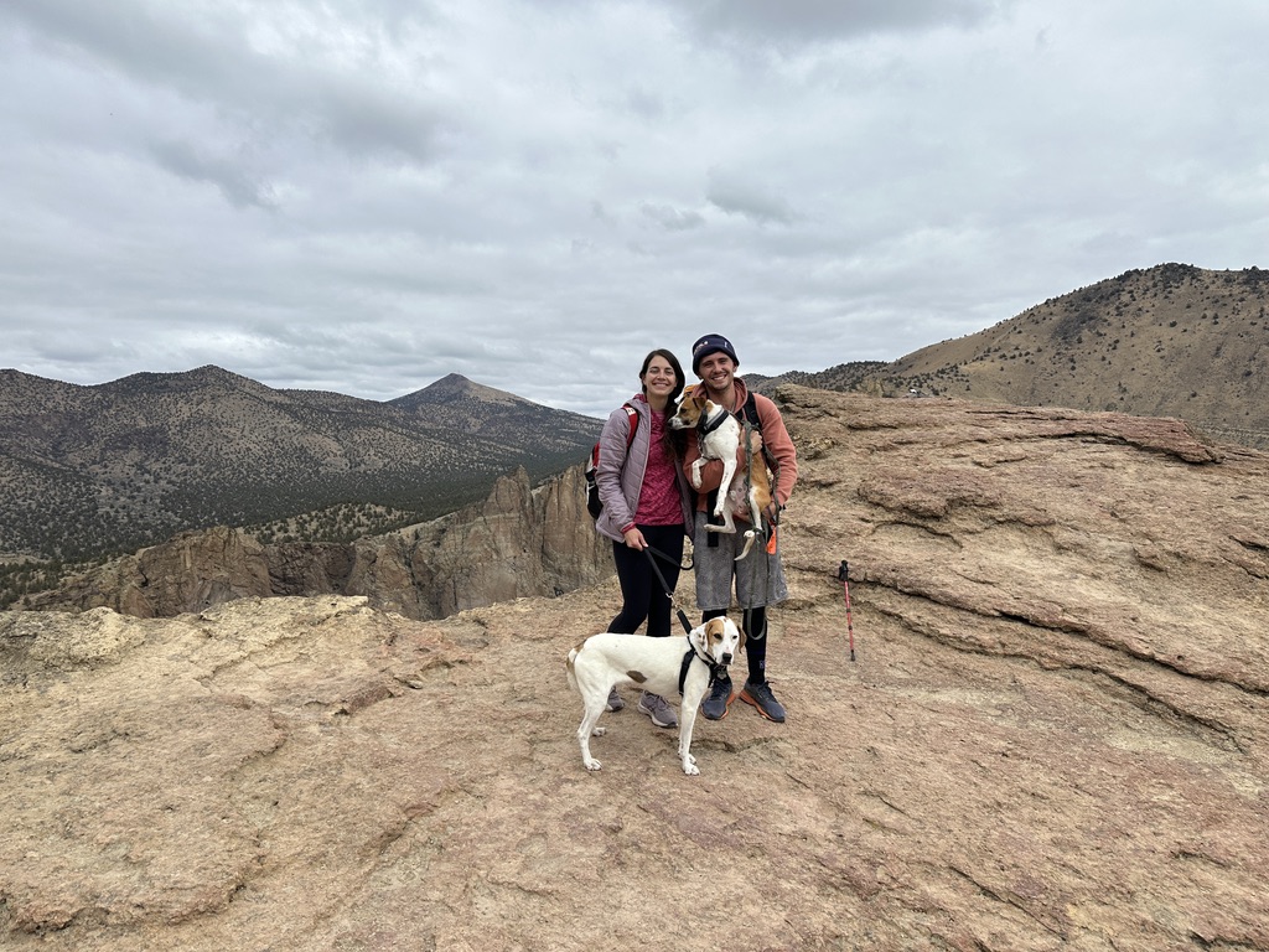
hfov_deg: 71.6
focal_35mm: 24
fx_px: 880
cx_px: 634
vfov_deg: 56.8
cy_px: 476
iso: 80
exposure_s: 1/3861
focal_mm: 6.86
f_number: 1.78
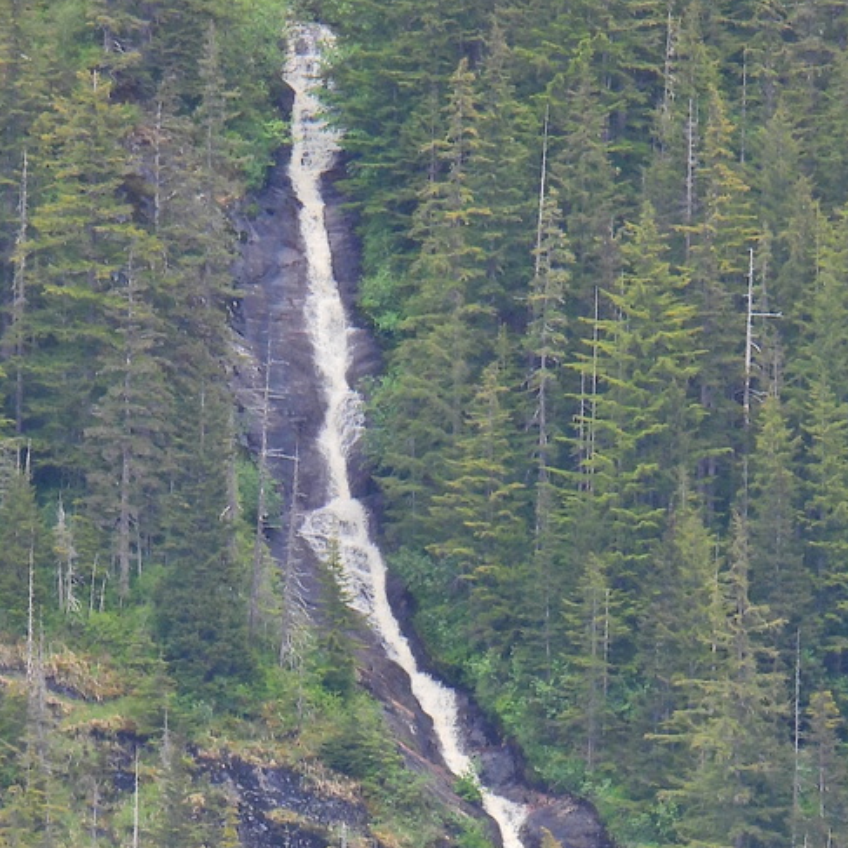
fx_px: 22533
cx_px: 550
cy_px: 1034
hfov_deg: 2.2
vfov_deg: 2.2
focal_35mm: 813
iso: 140
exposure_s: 1/125
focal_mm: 62.5
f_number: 5
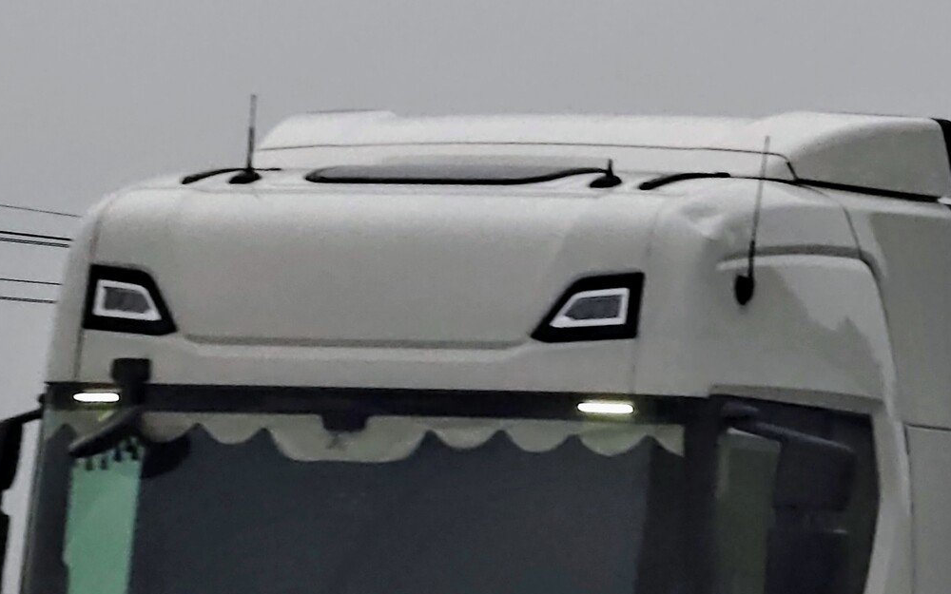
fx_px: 4769
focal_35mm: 184
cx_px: 796
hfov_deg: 11.3
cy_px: 715
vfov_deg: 7.1
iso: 3200
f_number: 2.3
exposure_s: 1/800
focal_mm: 22.5
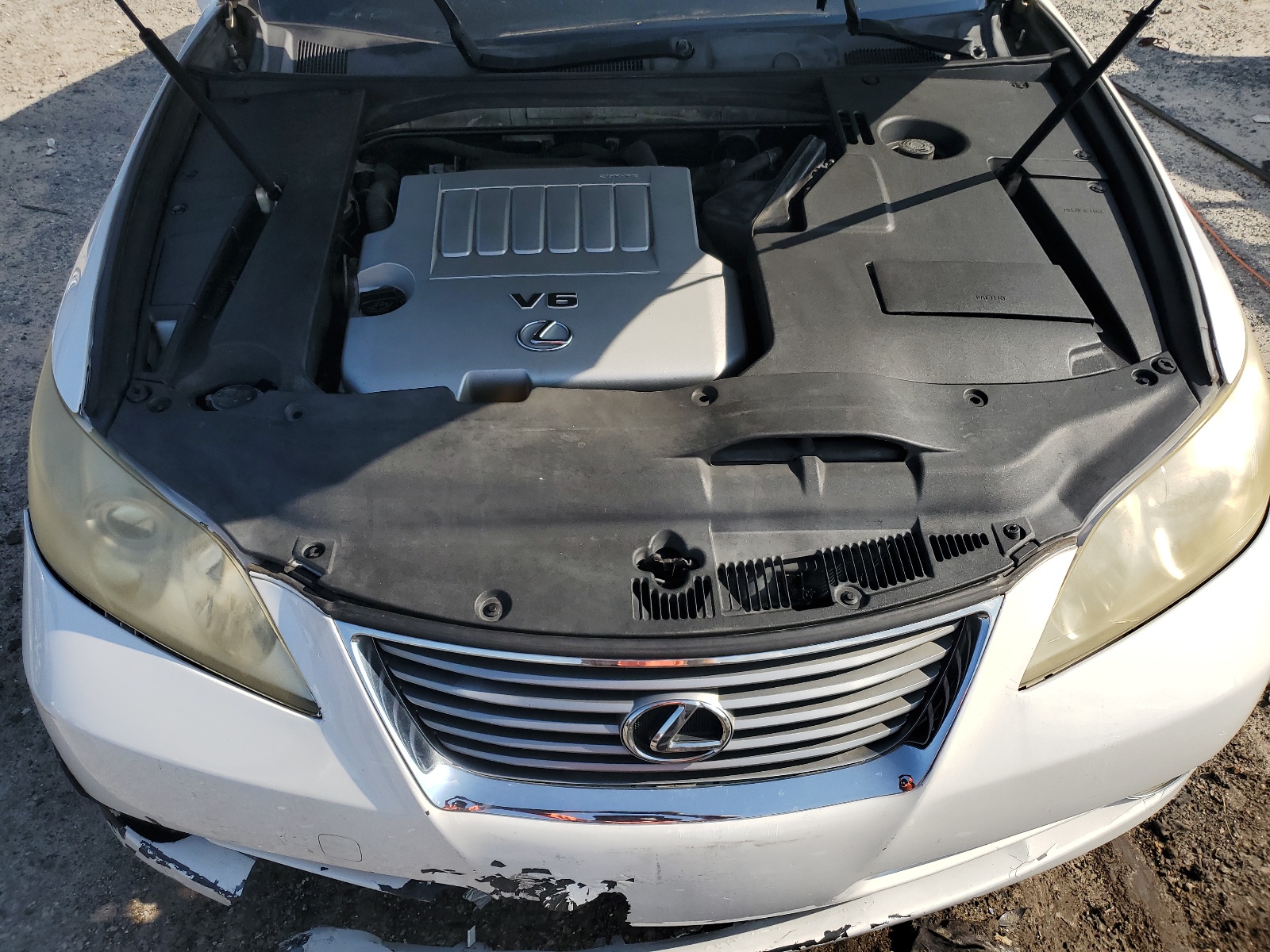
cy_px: 476
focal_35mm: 26
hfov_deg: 67.3
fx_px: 954
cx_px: 635
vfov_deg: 53.1
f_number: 1.5
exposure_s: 1/2500
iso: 50
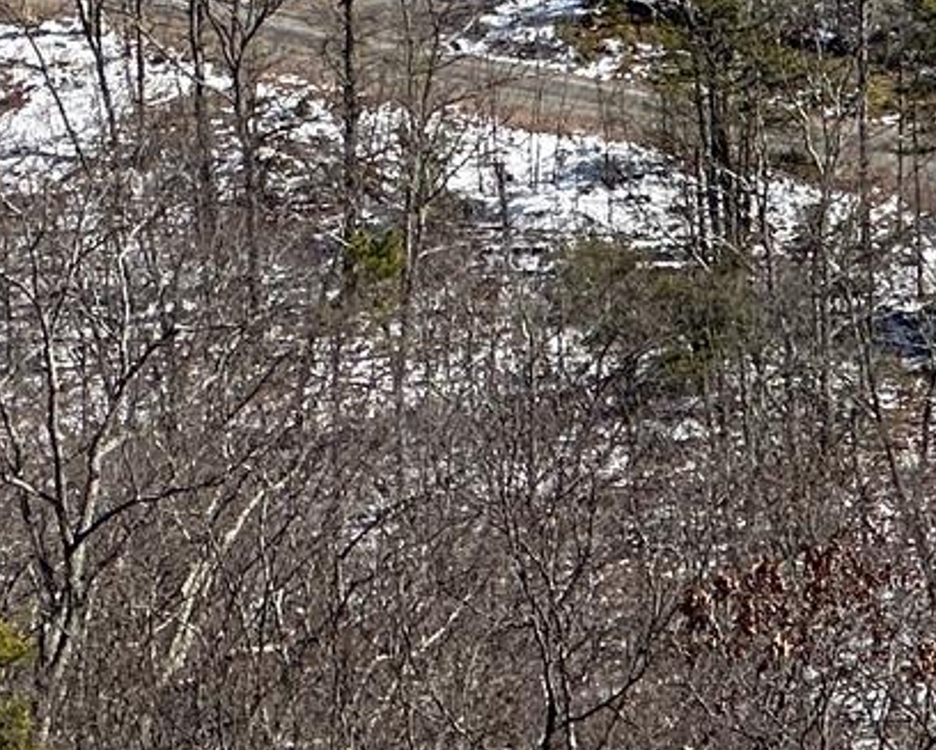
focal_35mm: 377
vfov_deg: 4.1
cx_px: -502
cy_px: -798
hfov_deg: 5.1
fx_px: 10451
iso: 32
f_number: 2.8
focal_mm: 9
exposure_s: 1/847
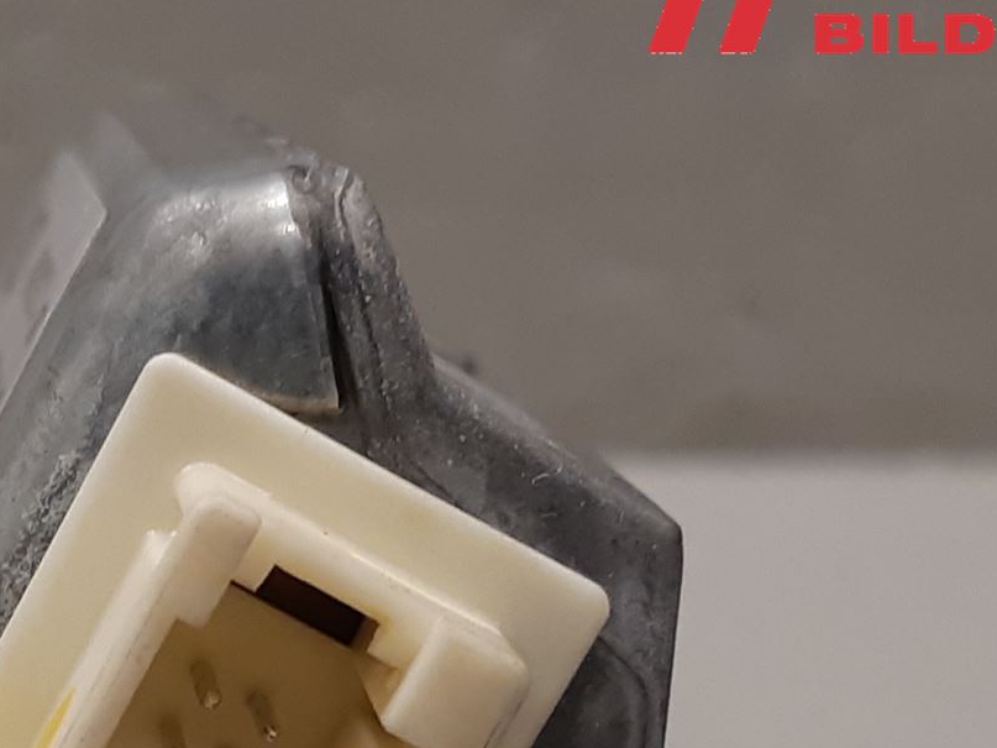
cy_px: 794
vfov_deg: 21.3
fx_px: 1901
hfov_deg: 28.5
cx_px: 142
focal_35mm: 66
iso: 100
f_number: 1.7
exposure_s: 1/50
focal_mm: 3.93
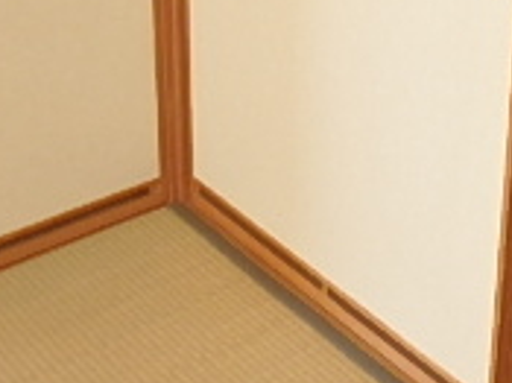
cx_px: 755
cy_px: -94
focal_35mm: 77
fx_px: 1138
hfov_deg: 21.5
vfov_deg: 18.0
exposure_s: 1/60
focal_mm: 3.7
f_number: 3.5
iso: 125
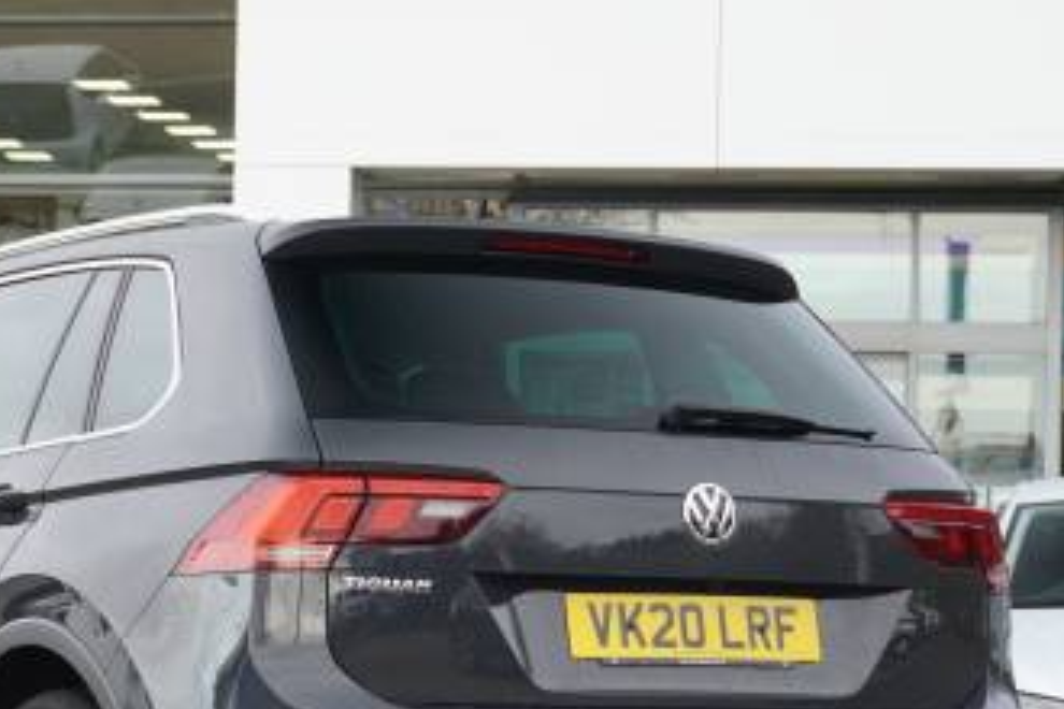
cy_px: 525
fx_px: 3605
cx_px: 319
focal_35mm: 122
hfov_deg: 16.7
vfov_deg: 11.2
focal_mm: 42
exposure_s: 1/160
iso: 800
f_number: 5.6
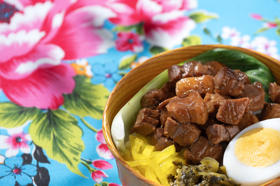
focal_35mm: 183
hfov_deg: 11.2
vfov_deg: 7.5
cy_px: 128
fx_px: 1423
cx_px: 213
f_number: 5.6
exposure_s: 1/200
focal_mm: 120
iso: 100
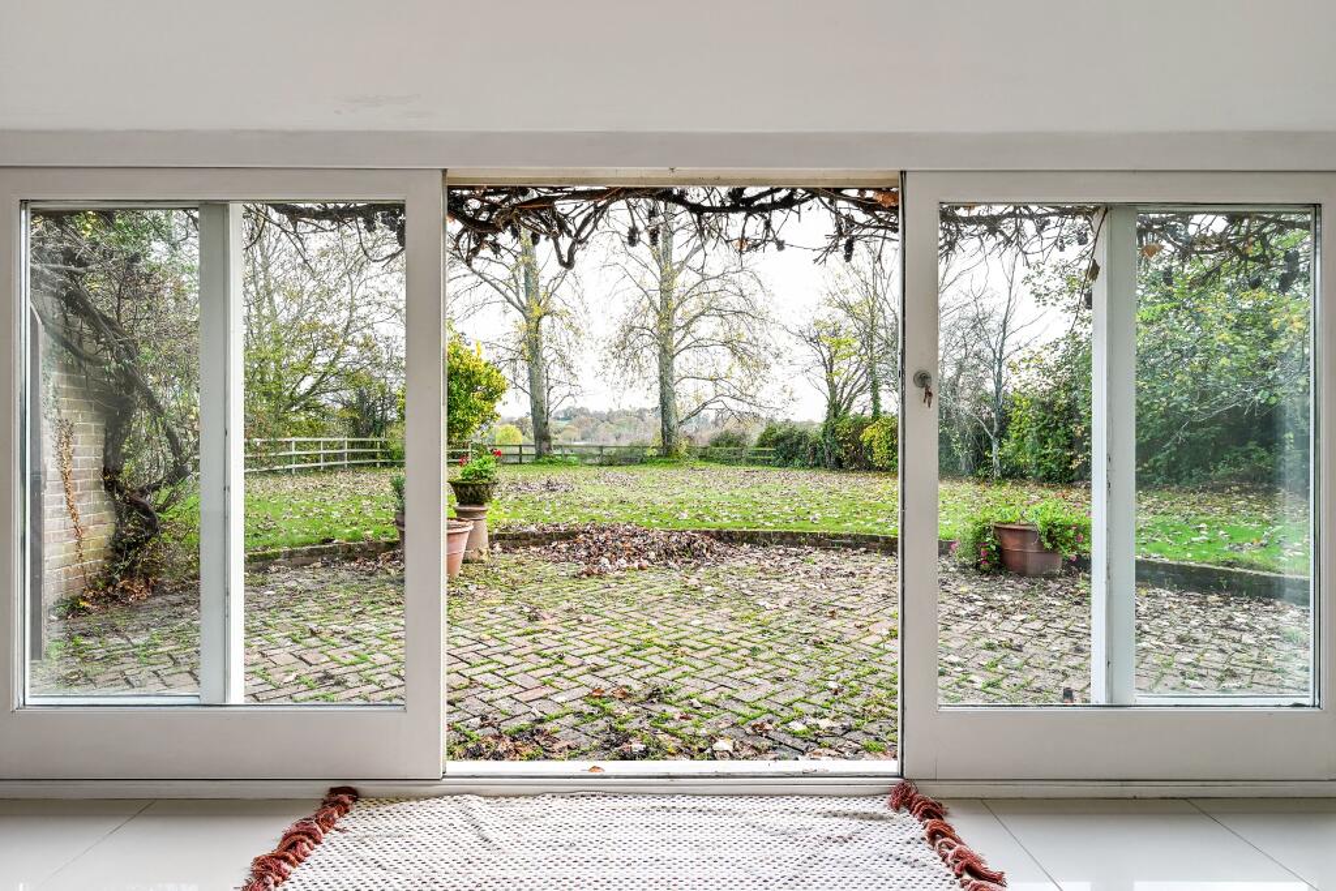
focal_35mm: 19
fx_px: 705
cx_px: 668
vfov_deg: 64.6
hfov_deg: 86.9
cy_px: 446
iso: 250
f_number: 8
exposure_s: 1/30
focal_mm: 19
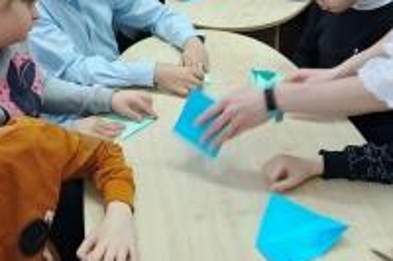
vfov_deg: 23.9
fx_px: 611
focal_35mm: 56
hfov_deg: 35.7
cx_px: 206
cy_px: 63
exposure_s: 1/50
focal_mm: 5.25
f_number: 1.75
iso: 1115
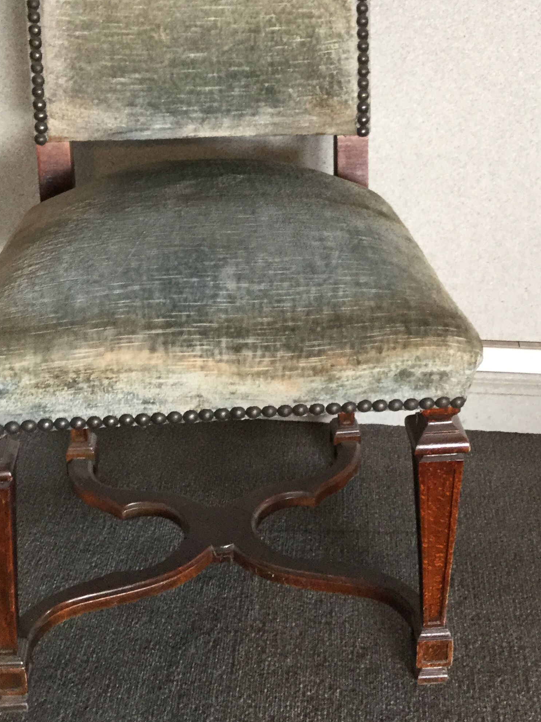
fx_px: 1063
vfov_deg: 36.8
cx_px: 282
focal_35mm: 51
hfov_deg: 28.6
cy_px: 196
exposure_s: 1/33
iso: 125
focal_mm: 3.3
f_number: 2.4
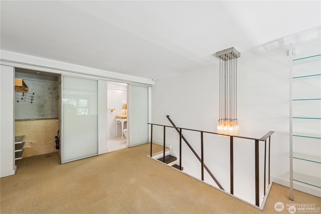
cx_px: 160
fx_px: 125
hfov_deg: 104.2
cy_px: 107
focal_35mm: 14
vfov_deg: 81.2
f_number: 8
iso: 200
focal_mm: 14
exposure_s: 1/2
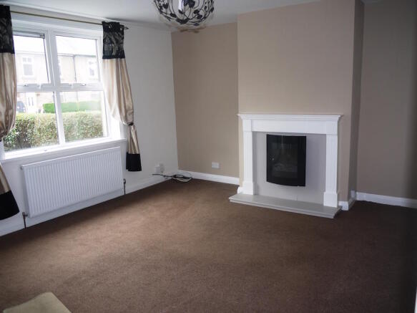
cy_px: 156
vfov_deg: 44.1
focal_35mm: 32
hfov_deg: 56.8
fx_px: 385
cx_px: 208
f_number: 3.7
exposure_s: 1/30
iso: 100
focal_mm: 16
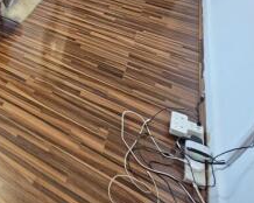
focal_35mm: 34
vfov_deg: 36.6
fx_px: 255
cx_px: -27
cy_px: -20
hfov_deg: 41.7
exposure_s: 1/33
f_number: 2.2
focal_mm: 2.2
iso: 640
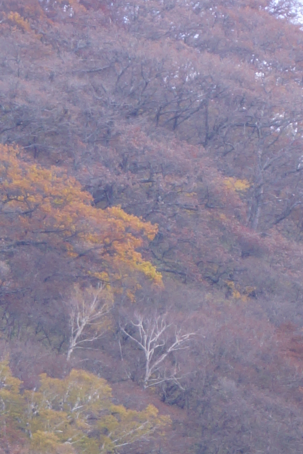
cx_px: -311
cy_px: 951
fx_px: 5654
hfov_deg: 3.0
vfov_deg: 4.5
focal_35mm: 448
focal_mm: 55
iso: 100
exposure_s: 1/60
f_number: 7.1
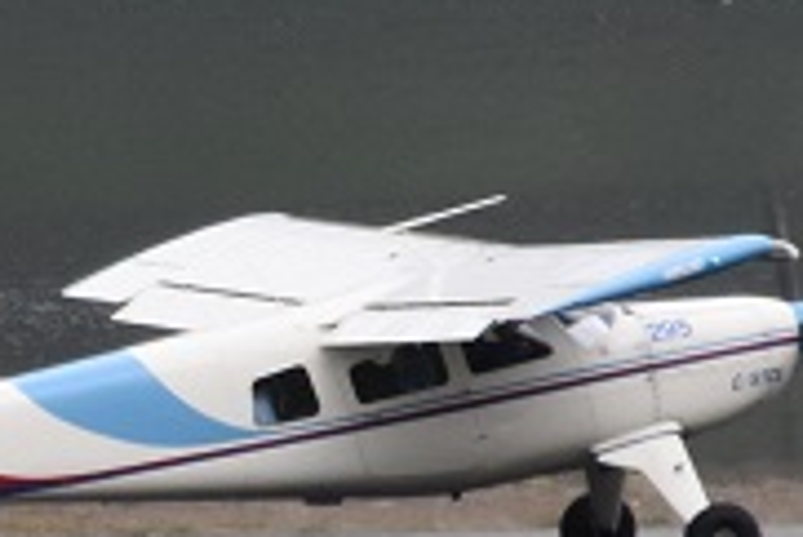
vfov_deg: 0.6
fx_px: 51119
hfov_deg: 0.9
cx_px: 204
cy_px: 178
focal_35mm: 2290
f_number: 6.3
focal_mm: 270
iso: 800
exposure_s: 1/800
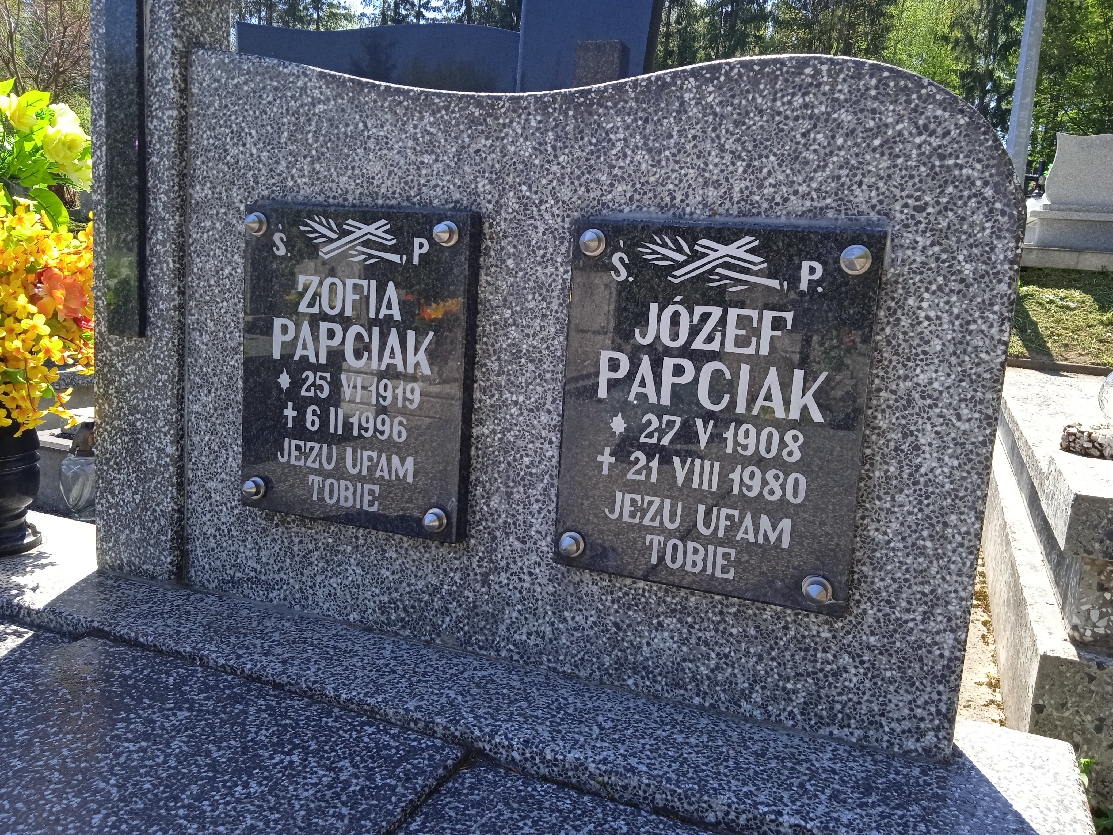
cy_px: 418
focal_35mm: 28
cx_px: 556
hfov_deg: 63.4
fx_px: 900
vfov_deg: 49.7
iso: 111
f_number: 2.2
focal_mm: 3.43
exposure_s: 1/258
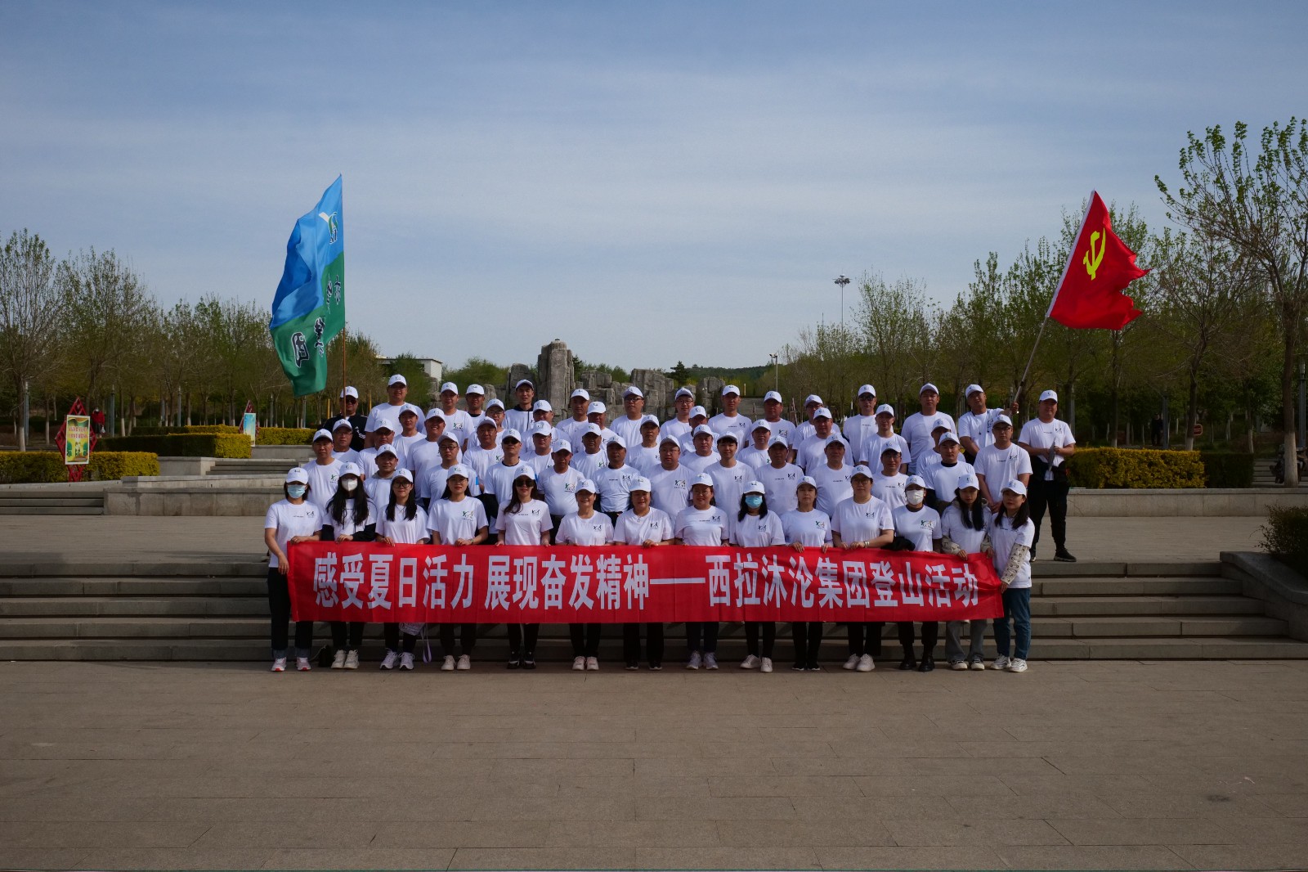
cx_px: 654
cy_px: 436
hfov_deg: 58.7
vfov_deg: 41.1
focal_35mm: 32
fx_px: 1162
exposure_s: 1/4000
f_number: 13
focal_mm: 32
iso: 2500
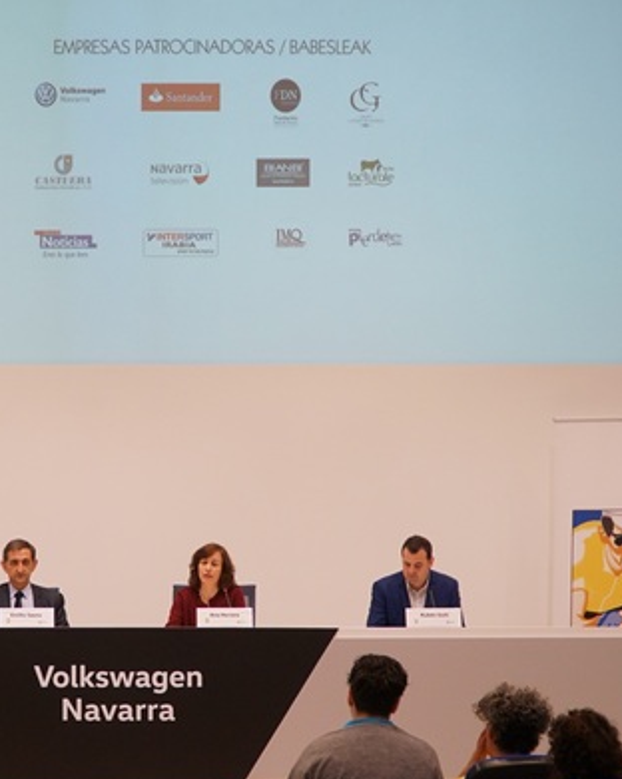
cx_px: 124
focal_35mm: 101
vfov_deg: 19.0
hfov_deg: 15.1
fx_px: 2327
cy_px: 528
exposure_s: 1/160
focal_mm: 35
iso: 800
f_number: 4
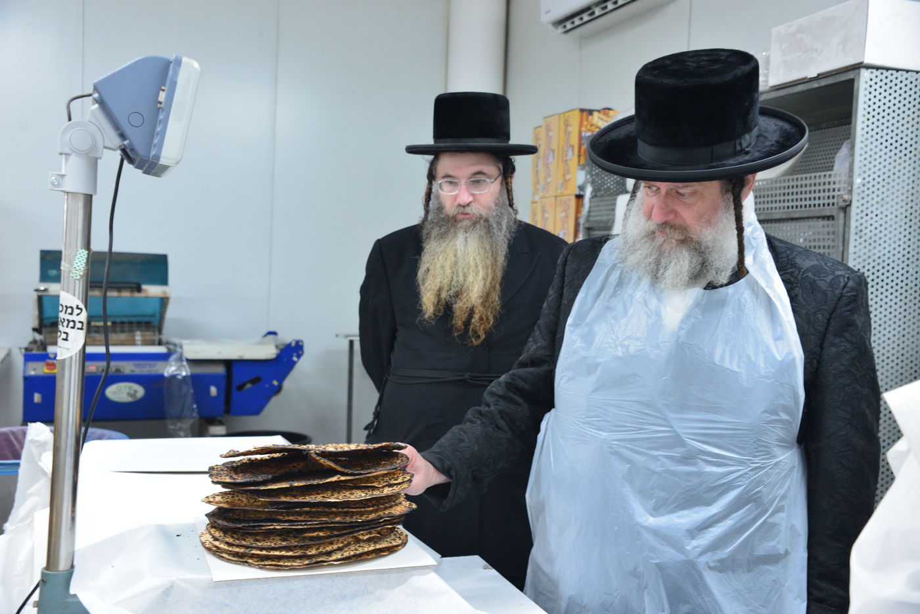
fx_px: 1073
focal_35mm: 42
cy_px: 307
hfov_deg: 46.4
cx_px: 460
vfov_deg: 31.9
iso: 2000
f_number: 5.6
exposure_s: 1/100
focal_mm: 42
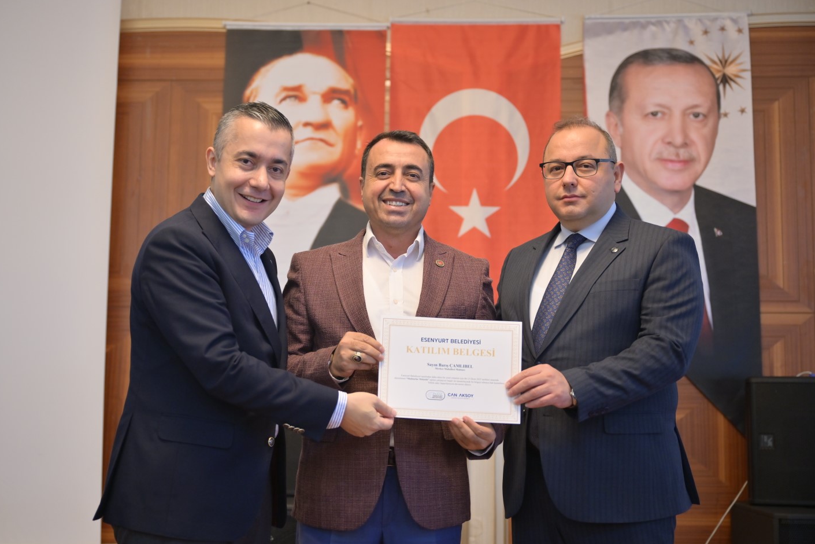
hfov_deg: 36.8
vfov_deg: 25.1
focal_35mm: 54
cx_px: 360
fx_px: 1222
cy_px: 270
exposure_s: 1/200
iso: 800
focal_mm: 47
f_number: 2.8
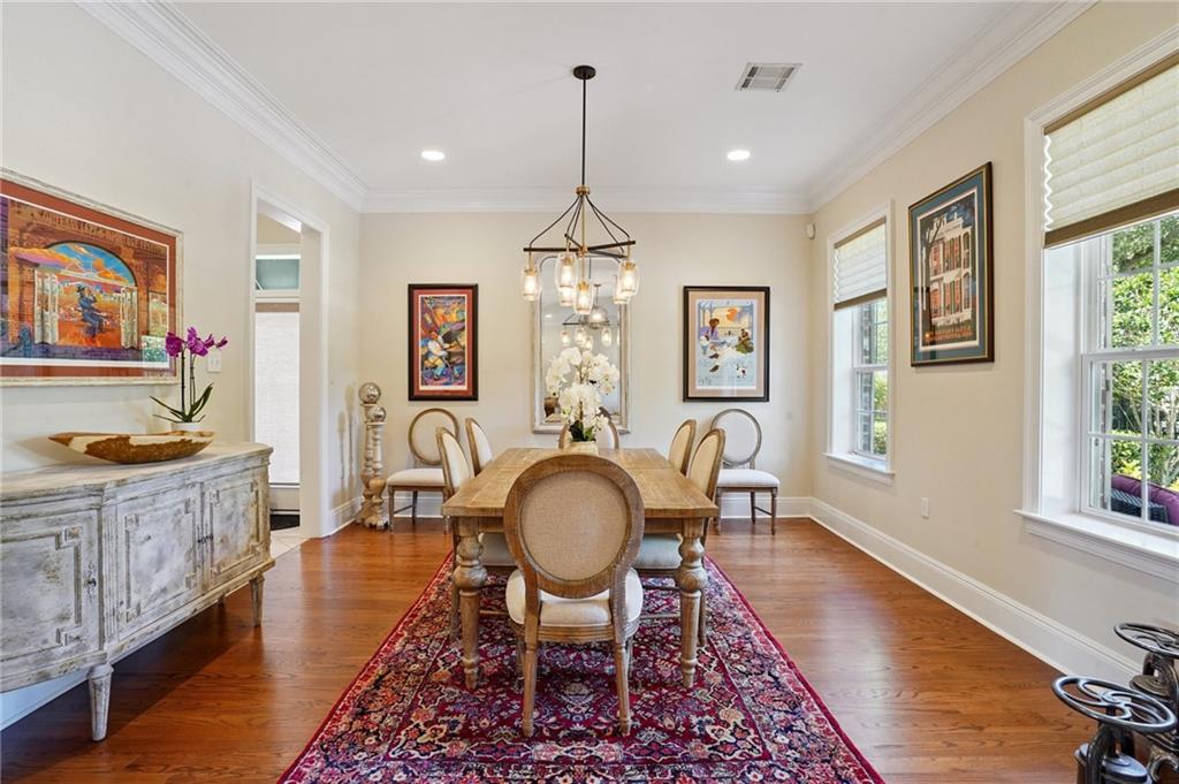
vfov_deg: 70.3
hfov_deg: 93.3
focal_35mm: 17
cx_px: 590
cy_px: 392
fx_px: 556
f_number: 11
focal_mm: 17
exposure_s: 1/10
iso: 800
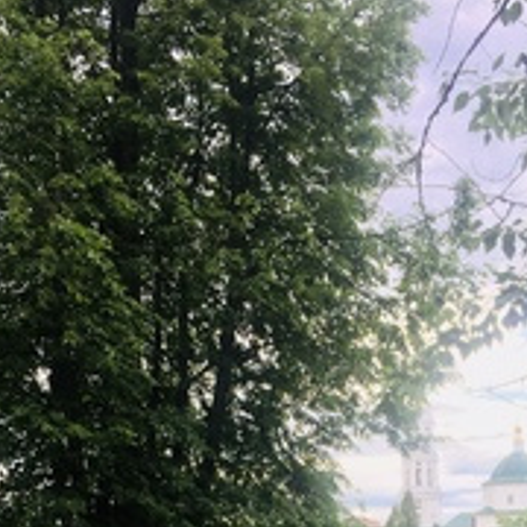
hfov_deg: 29.7
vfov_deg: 27.5
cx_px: 372
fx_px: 982
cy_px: 577
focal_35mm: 57
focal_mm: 4.15
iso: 32
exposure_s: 1/198
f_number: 2.2
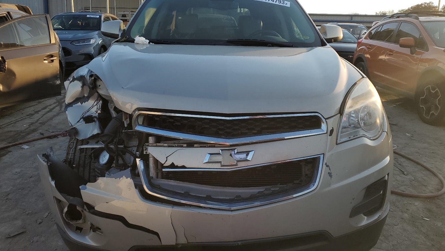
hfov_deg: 64.3
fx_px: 354
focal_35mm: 30
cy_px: 117
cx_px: 221
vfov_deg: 38.9
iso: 50
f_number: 1.5
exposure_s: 1/1250
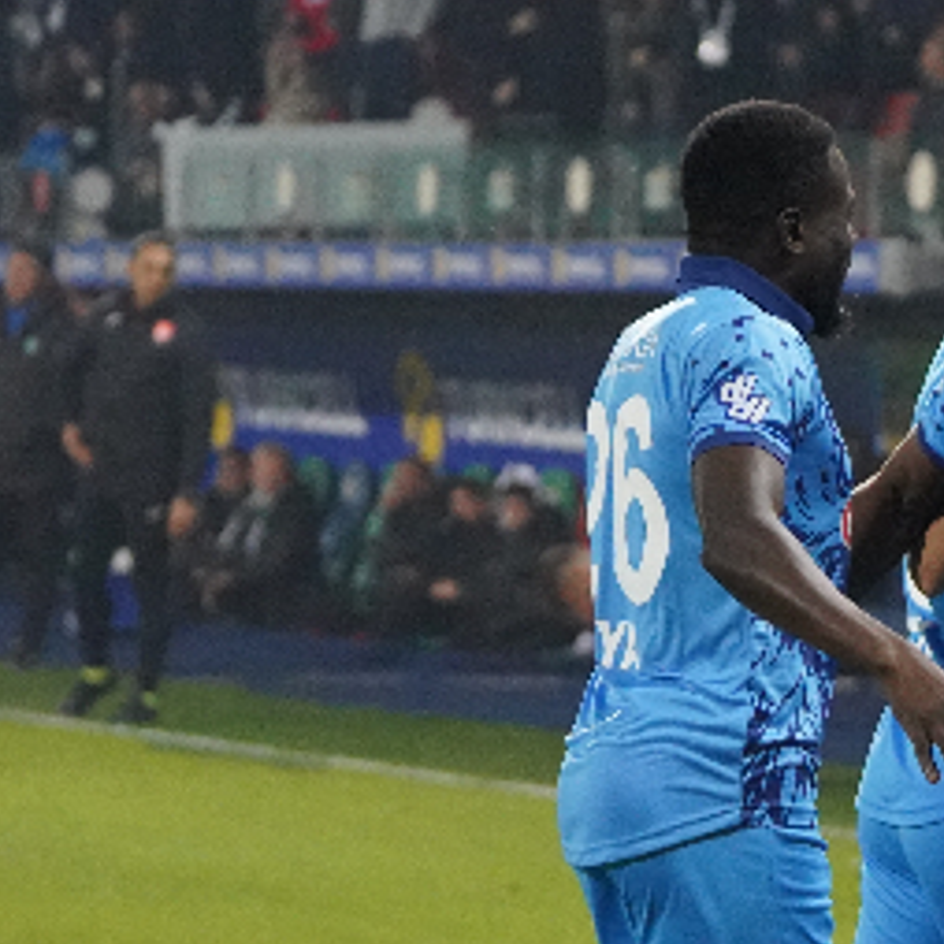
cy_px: 786
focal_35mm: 319
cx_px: 1193
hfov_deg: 5.5
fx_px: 9842
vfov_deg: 5.5
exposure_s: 1/1600
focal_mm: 119
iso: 12800
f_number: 5
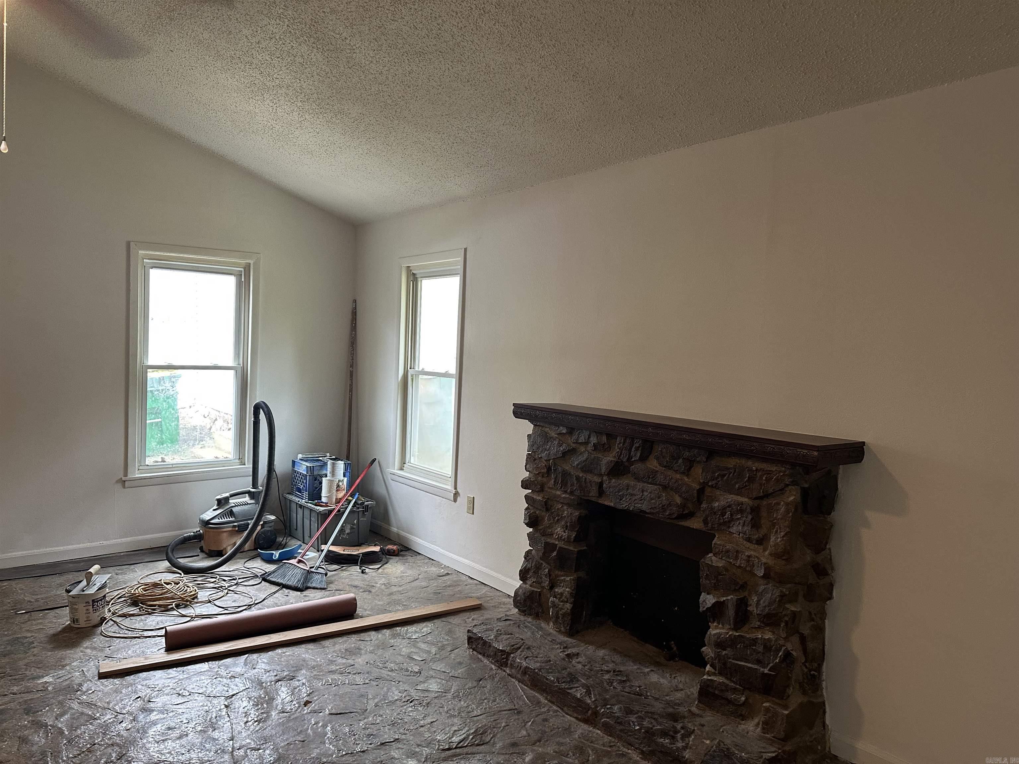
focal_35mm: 24
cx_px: 510
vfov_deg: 56.8
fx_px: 706
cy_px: 382
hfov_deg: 71.6
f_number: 1.78
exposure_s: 1/60
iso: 200
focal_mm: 6.86
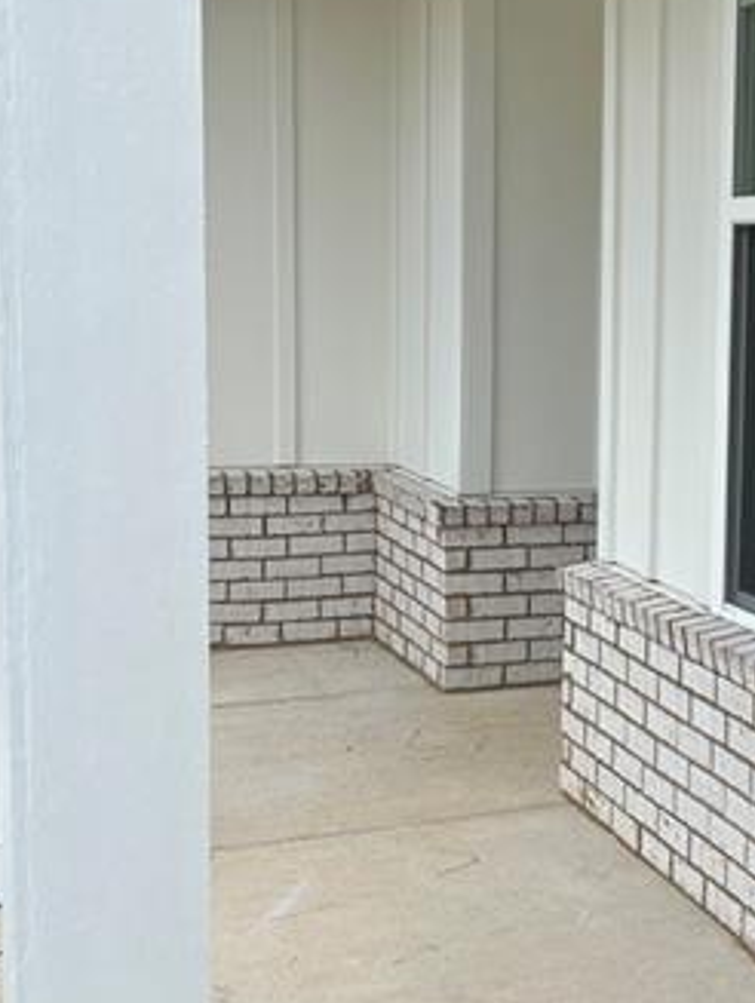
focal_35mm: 61
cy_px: 494
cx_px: 813
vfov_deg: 31.6
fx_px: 1770
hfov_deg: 22.8
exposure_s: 1/2208
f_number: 1.5
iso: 50
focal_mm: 5.7
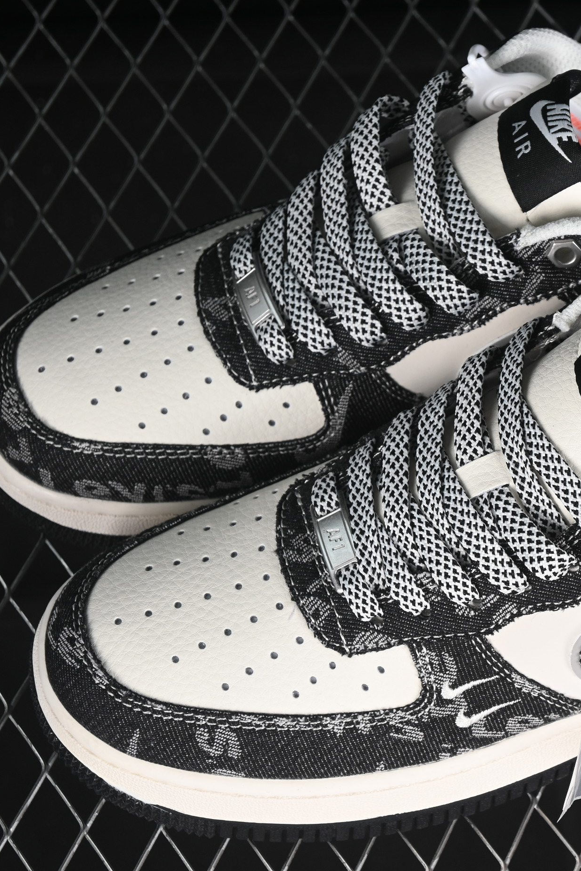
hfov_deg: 12.1
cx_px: 494
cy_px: 436
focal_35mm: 113
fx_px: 2735
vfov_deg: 18.1
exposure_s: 1/60
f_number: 6.3
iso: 160
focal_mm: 50
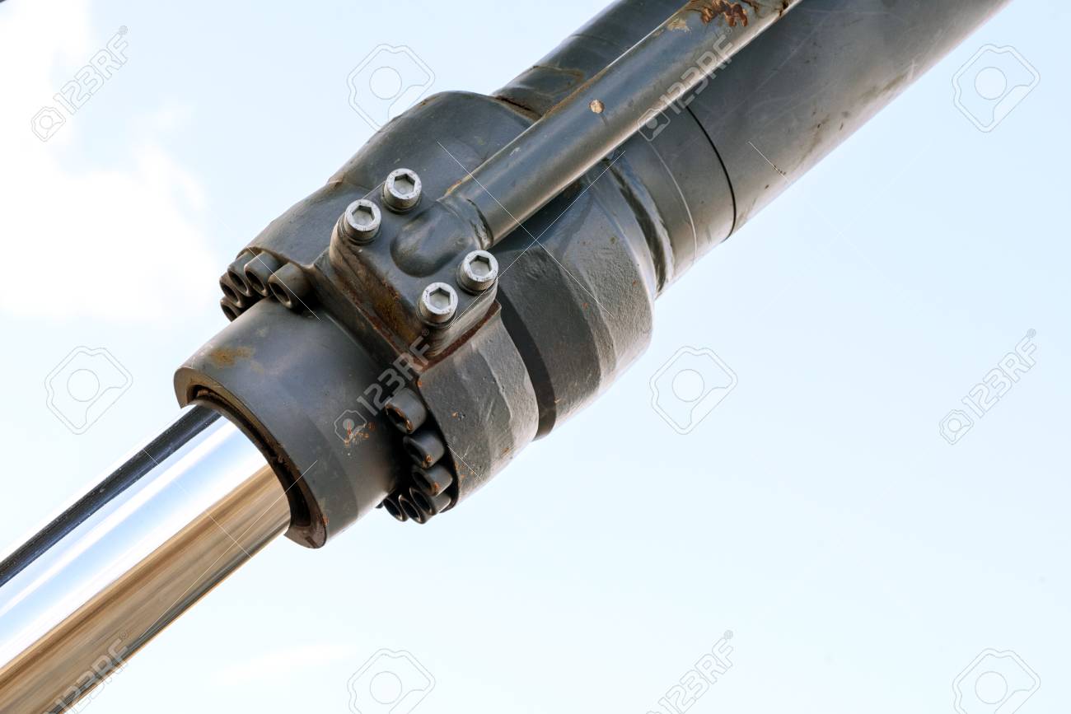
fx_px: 3124
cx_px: 536
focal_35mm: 105
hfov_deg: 19.5
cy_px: 357
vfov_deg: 13.0
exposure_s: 1/320
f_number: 14
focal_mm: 105
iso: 800
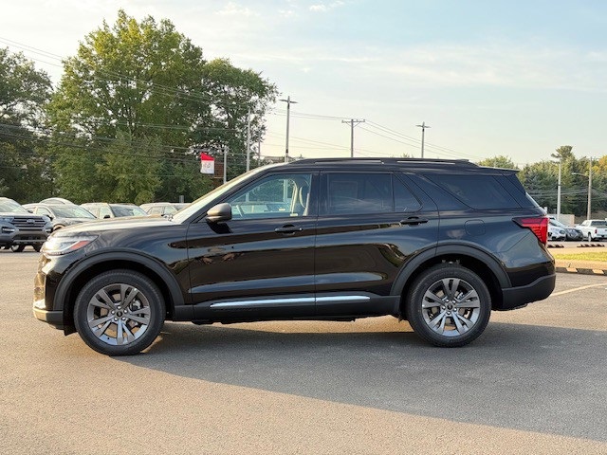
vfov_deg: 30.3
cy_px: 228
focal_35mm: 48
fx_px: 842
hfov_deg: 39.7
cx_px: 304
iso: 100
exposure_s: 1/242
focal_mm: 6.76
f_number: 1.78
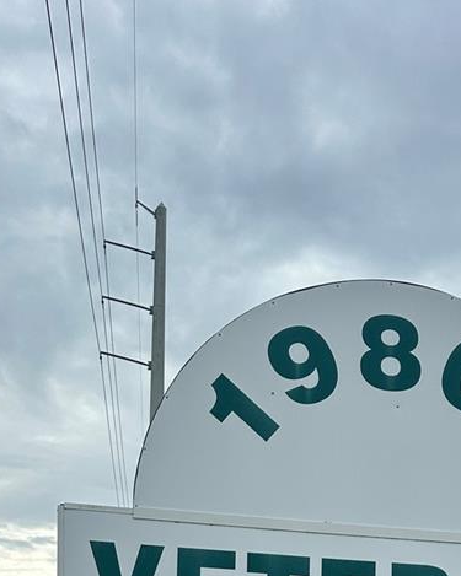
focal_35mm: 60
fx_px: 1024
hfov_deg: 25.1
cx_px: 344
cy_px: 675
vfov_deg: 27.9
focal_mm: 6.86
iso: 80
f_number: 1.78
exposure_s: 1/4545
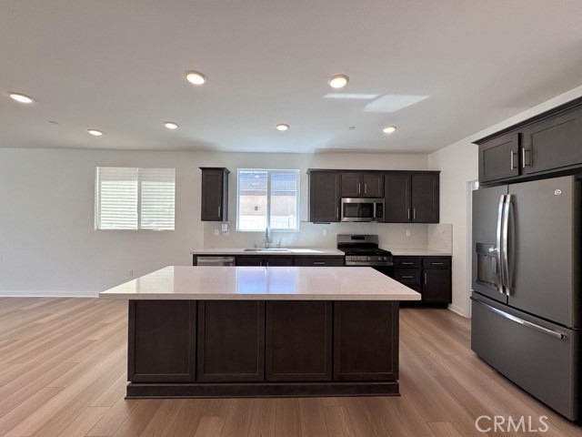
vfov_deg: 85.7
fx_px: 235
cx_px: 291
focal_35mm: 14
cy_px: 218
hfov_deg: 102.1
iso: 40
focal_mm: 2.22
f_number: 2.2
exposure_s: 1/150
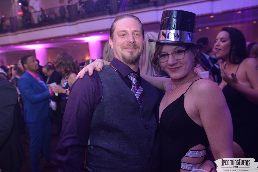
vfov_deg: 41.1
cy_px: 86
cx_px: 129
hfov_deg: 58.7
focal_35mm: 32
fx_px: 229
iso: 2000
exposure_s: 1/30
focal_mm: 32
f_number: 4.5
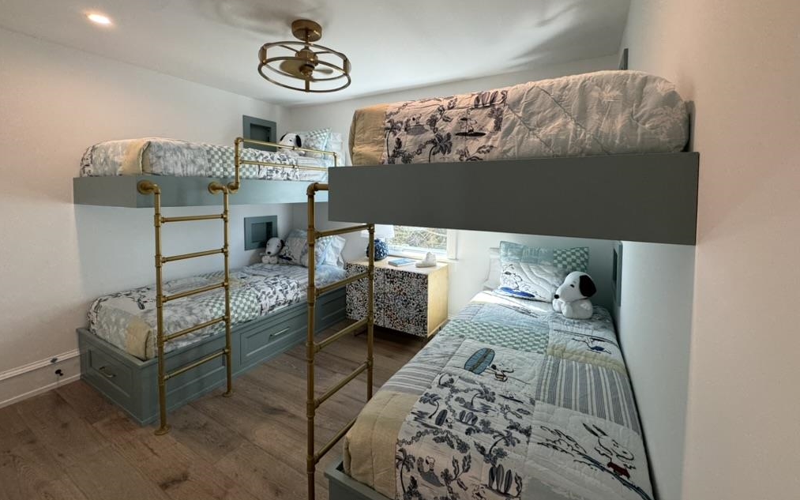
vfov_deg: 74.0
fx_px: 327
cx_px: 402
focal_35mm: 15
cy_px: 202
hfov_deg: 101.5
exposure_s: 1/120
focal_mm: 2.22
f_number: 2.2
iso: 80
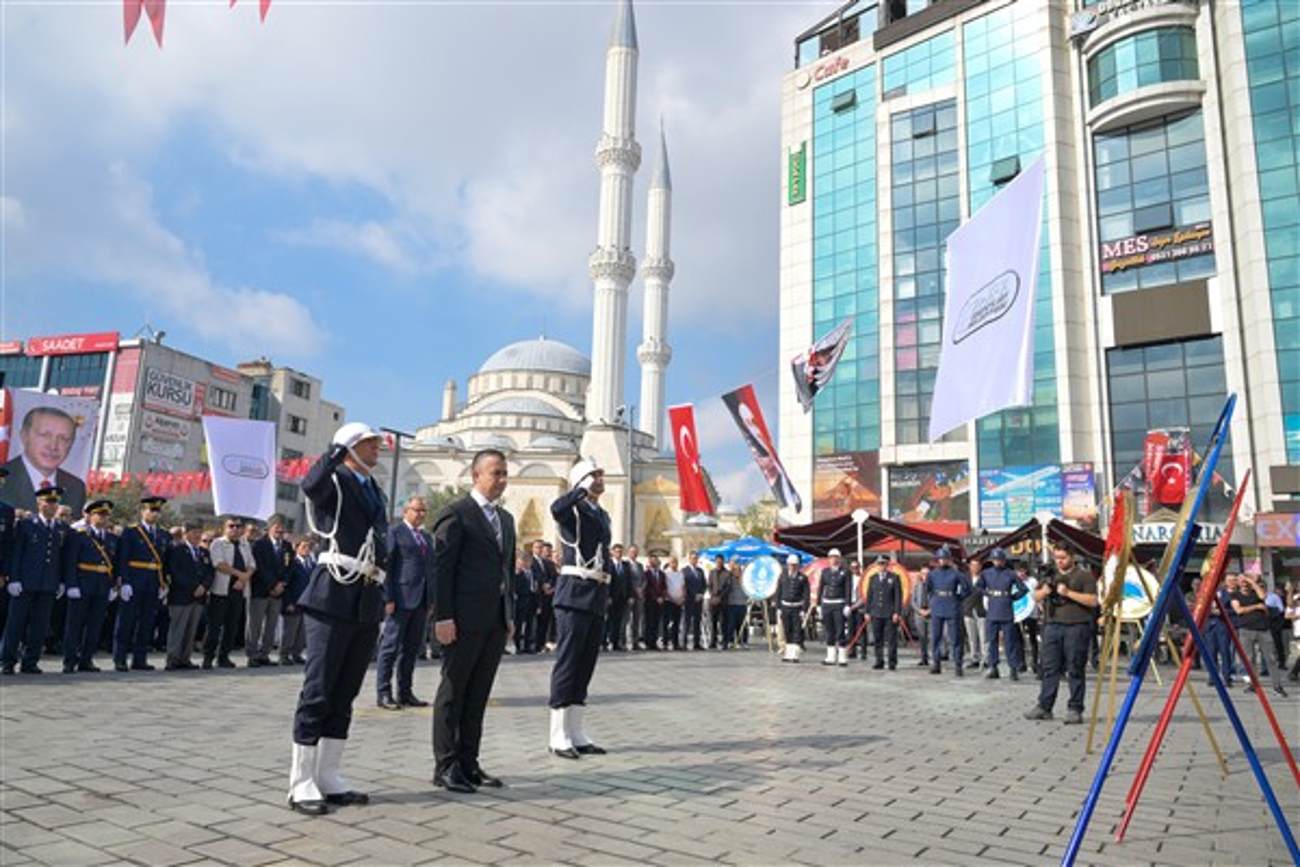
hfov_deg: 73.7
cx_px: 650
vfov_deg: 53.1
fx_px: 867
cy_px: 434
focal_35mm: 24
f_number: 10
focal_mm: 24
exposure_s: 1/200
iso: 160
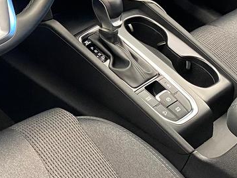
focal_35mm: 93
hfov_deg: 20.6
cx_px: 19
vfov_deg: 15.7
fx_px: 636
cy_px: 21
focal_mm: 4.25
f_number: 1.8
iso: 400
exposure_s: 1/60
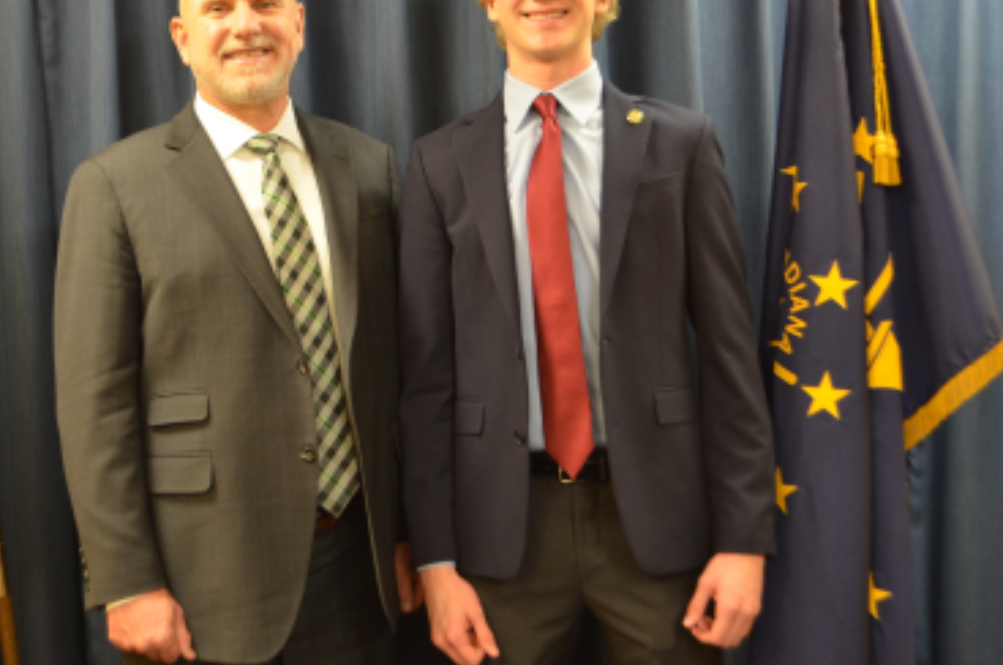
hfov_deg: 36.6
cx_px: 354
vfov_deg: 25.0
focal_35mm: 54
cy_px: 300
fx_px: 1502
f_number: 4.2
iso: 640
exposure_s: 1/15
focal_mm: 26
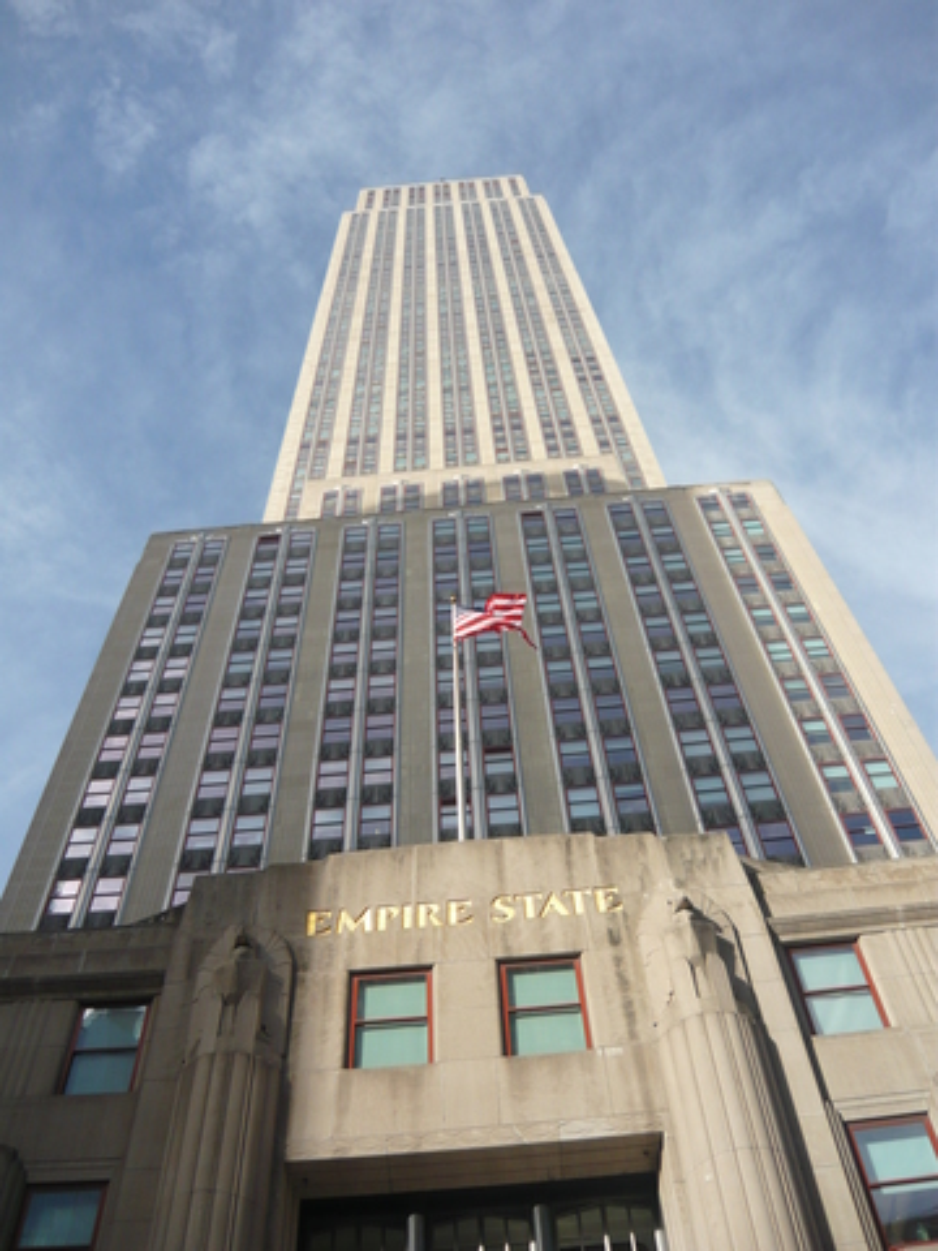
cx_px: 469
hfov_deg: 42.9
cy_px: 626
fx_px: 1192
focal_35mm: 33
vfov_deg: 55.4
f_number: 8
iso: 100
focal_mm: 5.5
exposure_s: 1/160
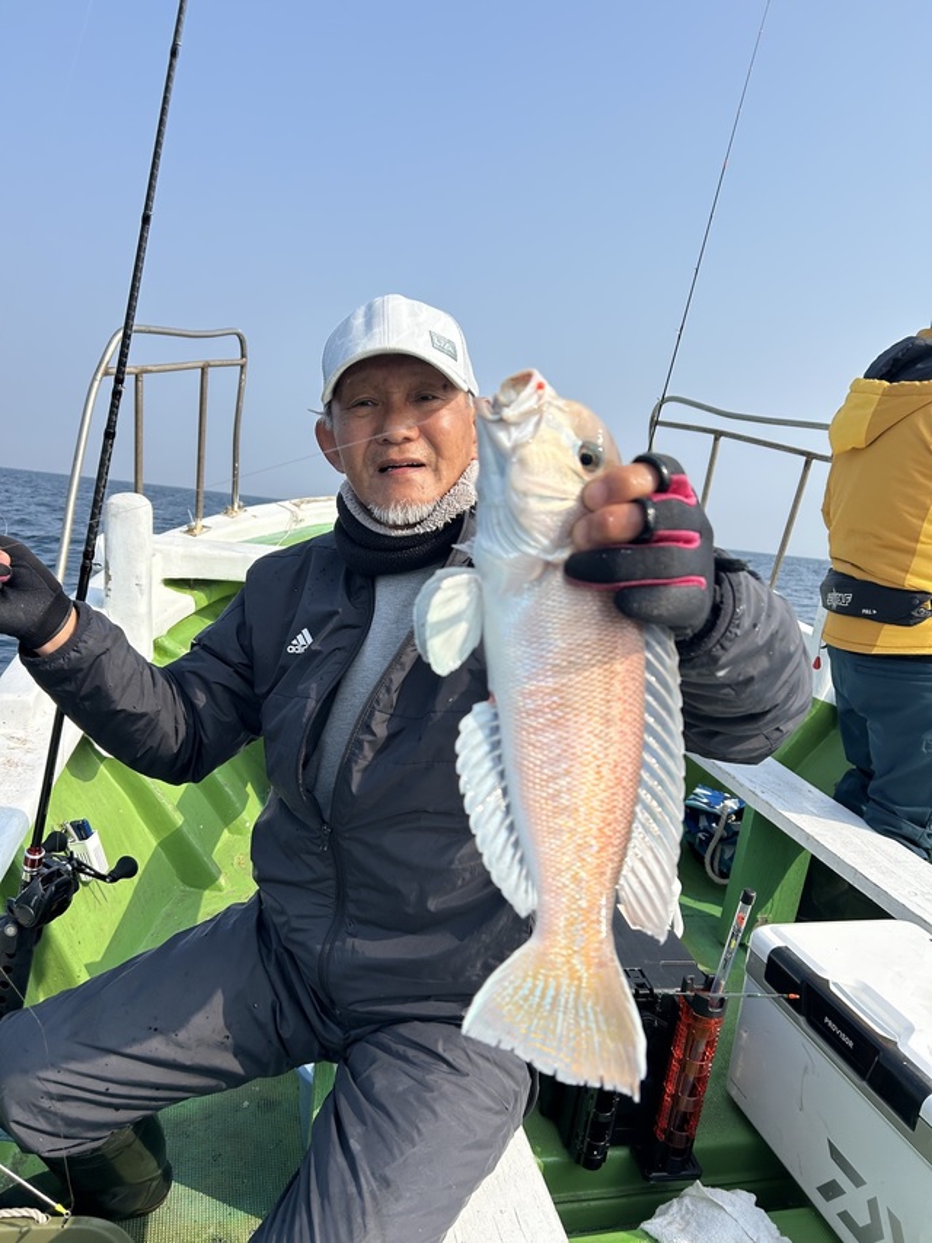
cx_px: 466
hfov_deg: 53.0
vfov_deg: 67.3
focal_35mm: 26
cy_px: 622
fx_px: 934
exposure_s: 1/3968
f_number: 1.5
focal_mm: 5.7
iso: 50
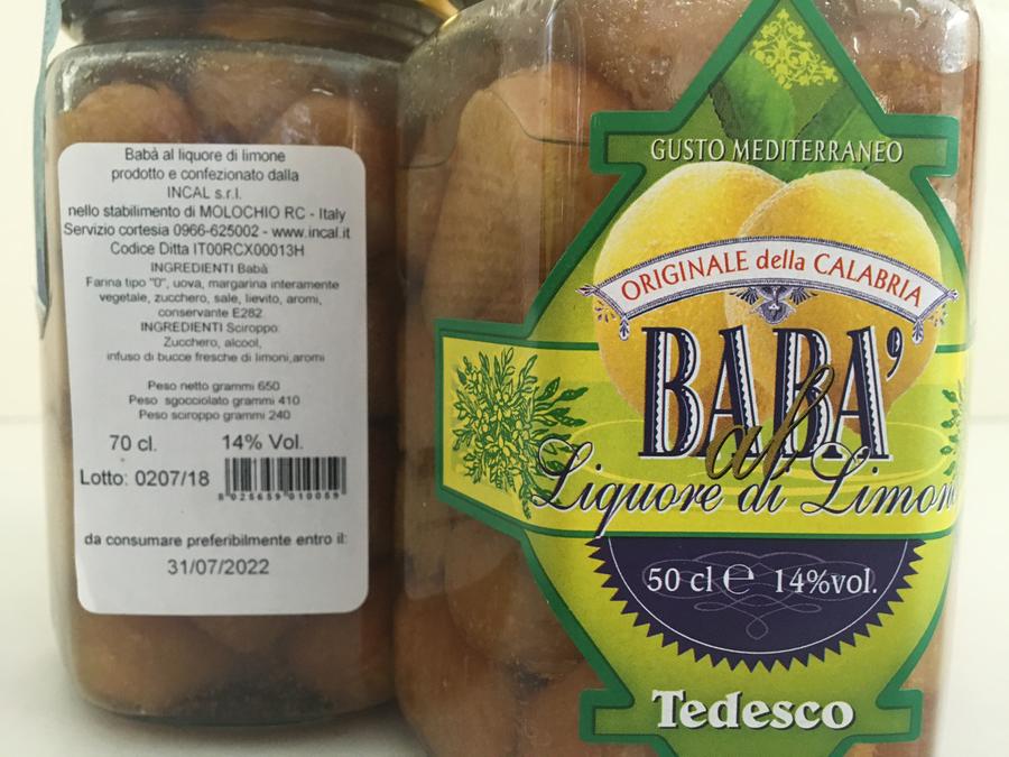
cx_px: 504
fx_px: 845
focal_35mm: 29
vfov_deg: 48.2
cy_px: 378
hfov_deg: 61.7
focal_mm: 4.15
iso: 200
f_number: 2.2
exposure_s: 1/17
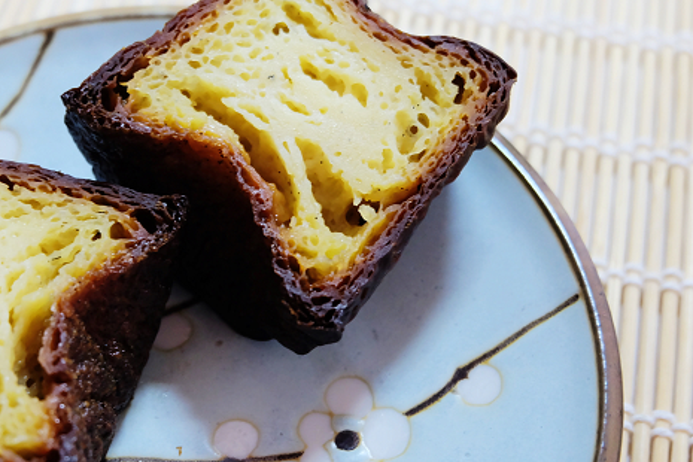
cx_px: 174
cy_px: 235
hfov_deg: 28.1
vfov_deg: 19.2
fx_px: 1367
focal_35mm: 71
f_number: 4.7
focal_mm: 29.5
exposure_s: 1/30
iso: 1250
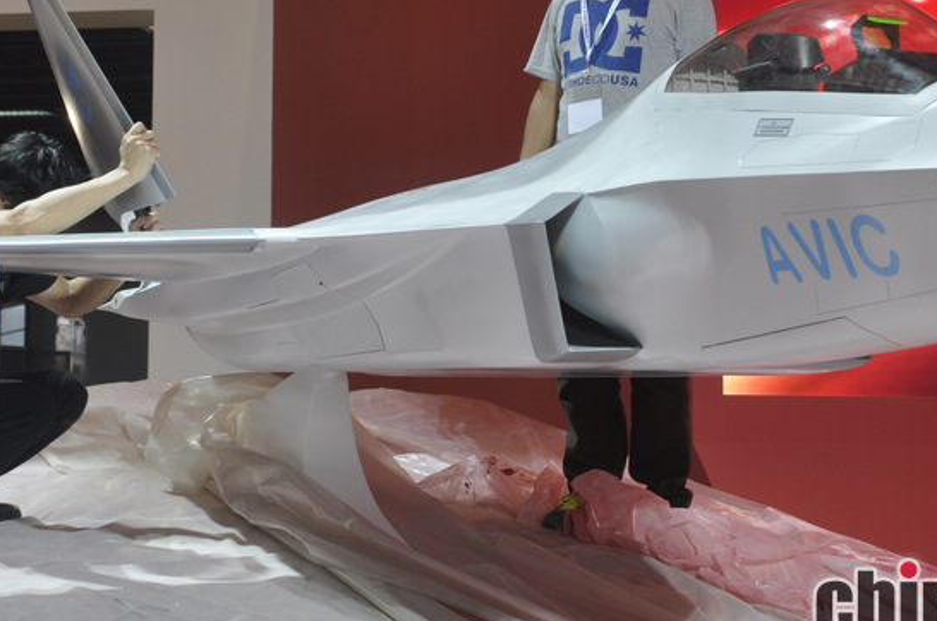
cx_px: 398
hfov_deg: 25.1
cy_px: 180
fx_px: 2101
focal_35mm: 81
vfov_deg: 16.8
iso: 400
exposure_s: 1/50
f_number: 7.1
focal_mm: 31
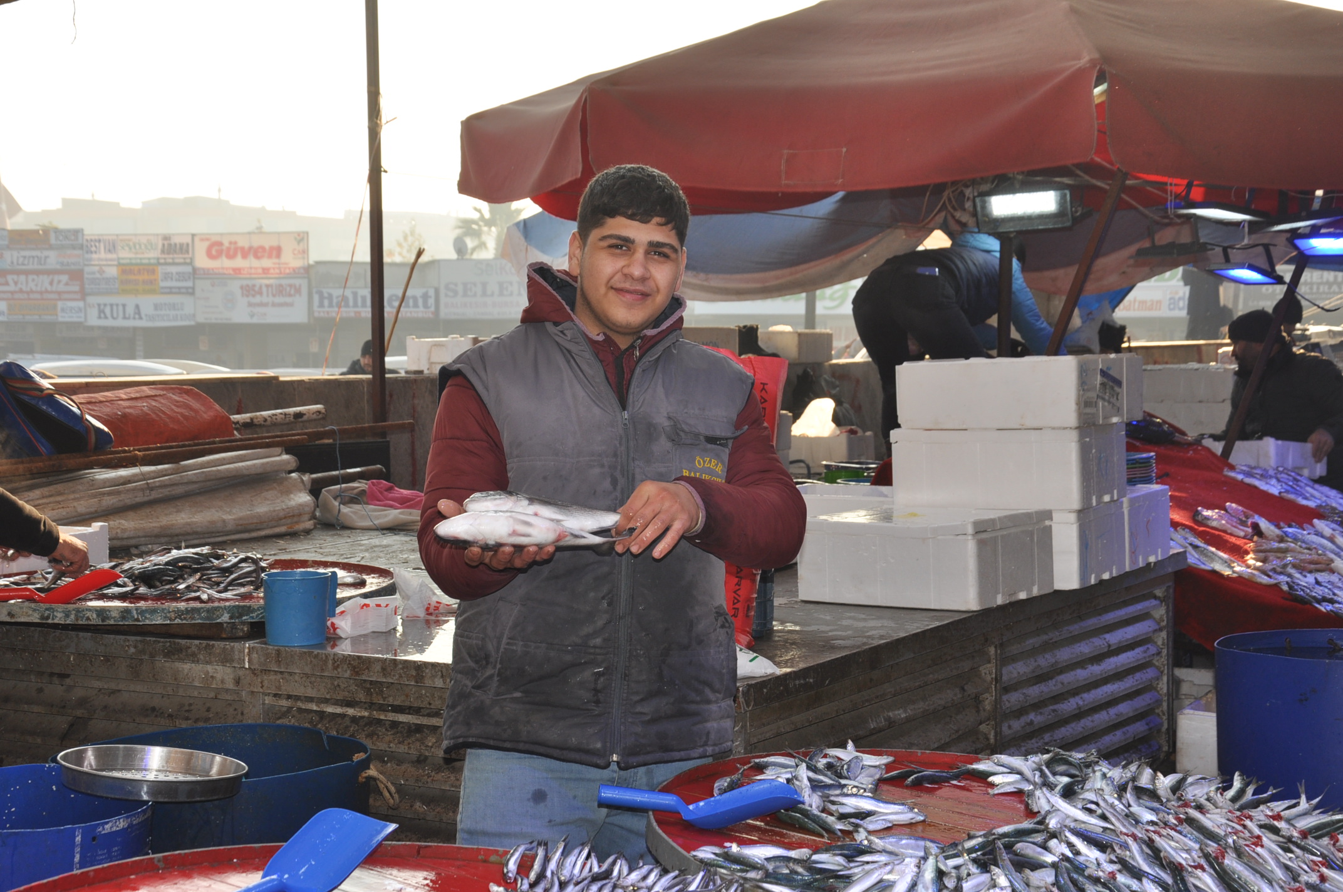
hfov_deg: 33.4
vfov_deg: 22.6
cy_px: 446
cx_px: 672
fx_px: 2236
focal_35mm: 60
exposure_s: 1/200
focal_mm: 40
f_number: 8
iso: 200
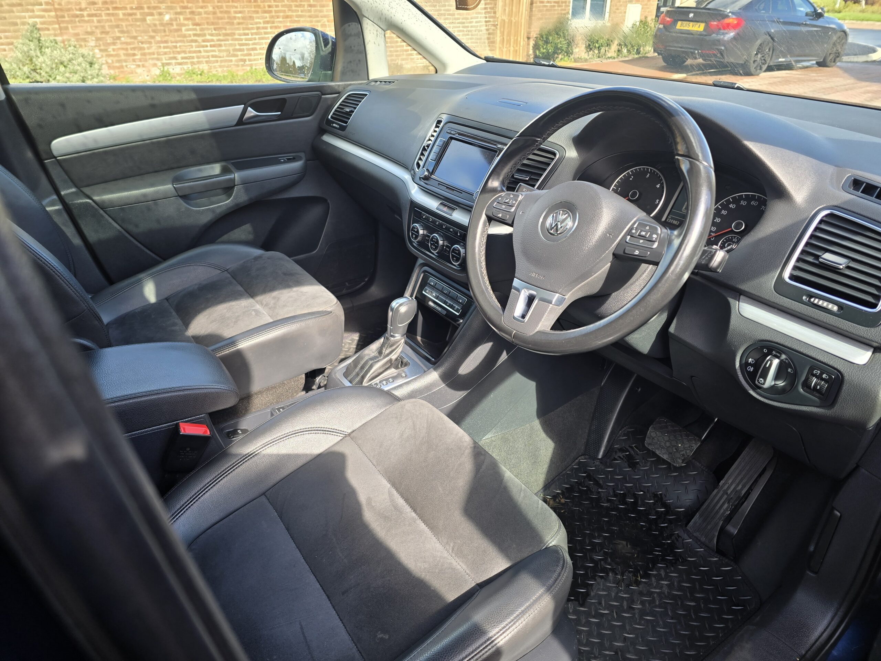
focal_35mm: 23
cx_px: 440
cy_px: 330
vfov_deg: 58.9
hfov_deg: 73.9
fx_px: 585
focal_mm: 6.3
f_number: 1.7
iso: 25
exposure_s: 1/180
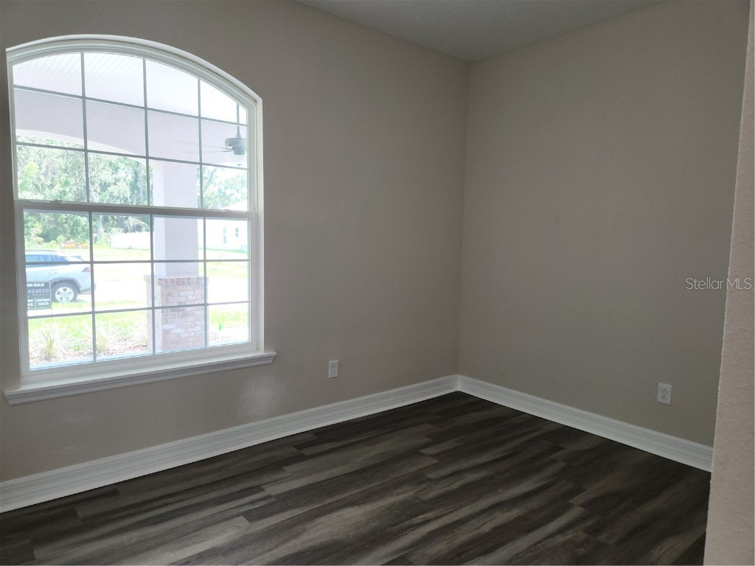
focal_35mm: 23
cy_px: 283
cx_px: 378
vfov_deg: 58.9
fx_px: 502
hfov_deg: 73.9
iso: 80
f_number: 1.8
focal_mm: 5.4
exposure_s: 1/60
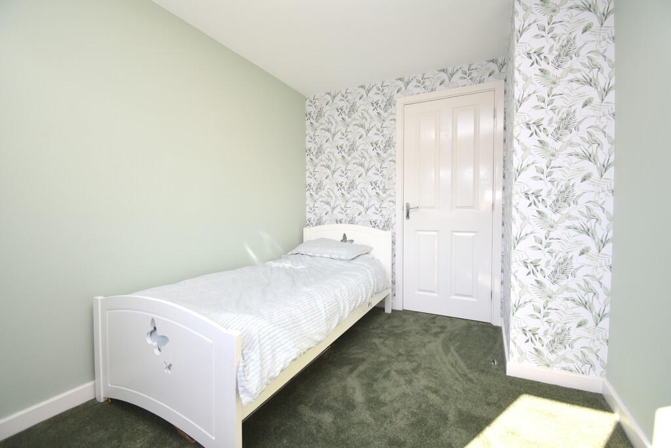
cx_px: 336
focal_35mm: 15
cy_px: 224
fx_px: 280
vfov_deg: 77.3
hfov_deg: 100.4
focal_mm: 10
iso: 280
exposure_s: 1/200
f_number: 5
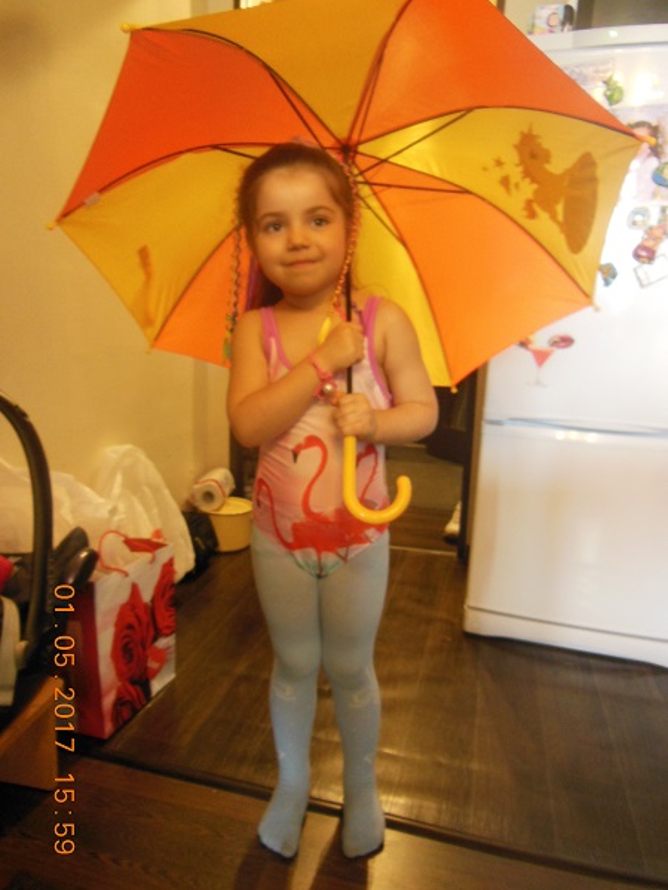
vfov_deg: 69.4
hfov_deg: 54.9
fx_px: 643
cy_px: 445
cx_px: 334
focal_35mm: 25
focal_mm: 4.5
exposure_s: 1/10
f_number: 3.5
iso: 400
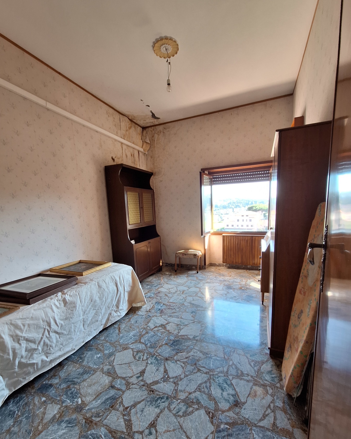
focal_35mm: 15
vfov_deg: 96.5
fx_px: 195
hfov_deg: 84.0
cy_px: 242
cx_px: 176
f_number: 2.2
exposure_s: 1/50
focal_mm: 1.74
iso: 64
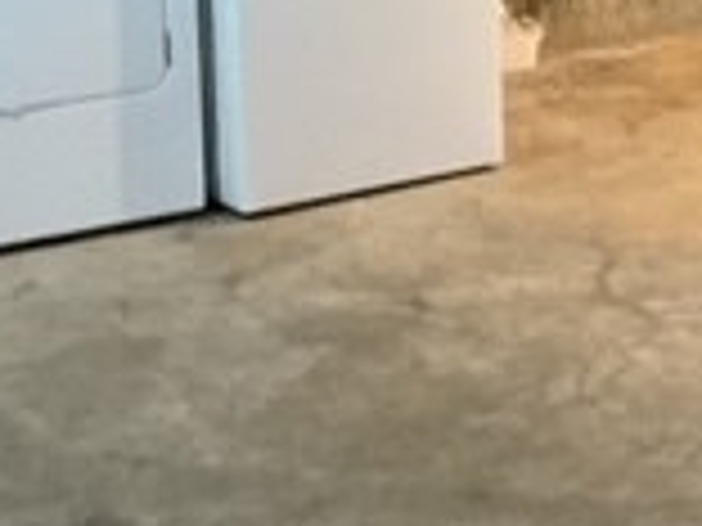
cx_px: 1094
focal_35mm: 119
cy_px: -94
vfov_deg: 12.2
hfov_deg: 15.2
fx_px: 2413
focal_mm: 3
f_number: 1.8
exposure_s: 1/30
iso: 500
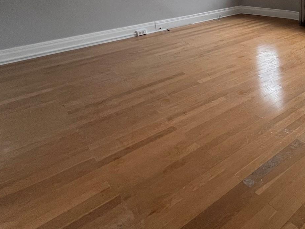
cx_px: 328
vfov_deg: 43.0
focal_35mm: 29
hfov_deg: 46.9
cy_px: 12
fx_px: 256
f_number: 1.8
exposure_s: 1/120
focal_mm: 1.57
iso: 160
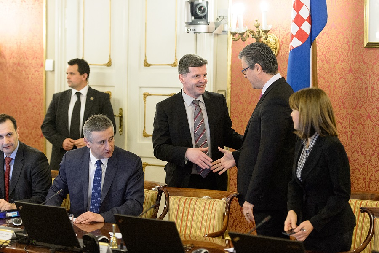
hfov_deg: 21.5
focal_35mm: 95
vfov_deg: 14.4
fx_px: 1000
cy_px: 126
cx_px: 190
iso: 4000
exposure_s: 1/200
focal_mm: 95
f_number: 2.8
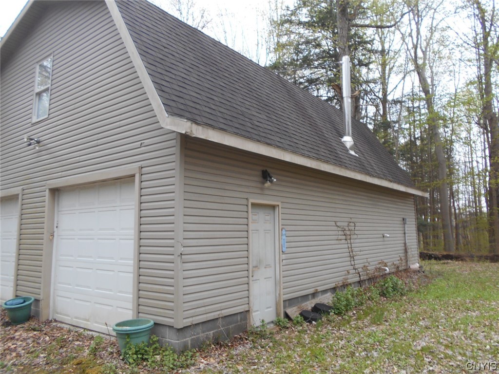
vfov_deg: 53.1
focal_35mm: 26
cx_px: 250
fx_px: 375
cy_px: 187
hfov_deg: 67.3
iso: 80
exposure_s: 1/40
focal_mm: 4.6
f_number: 3.2
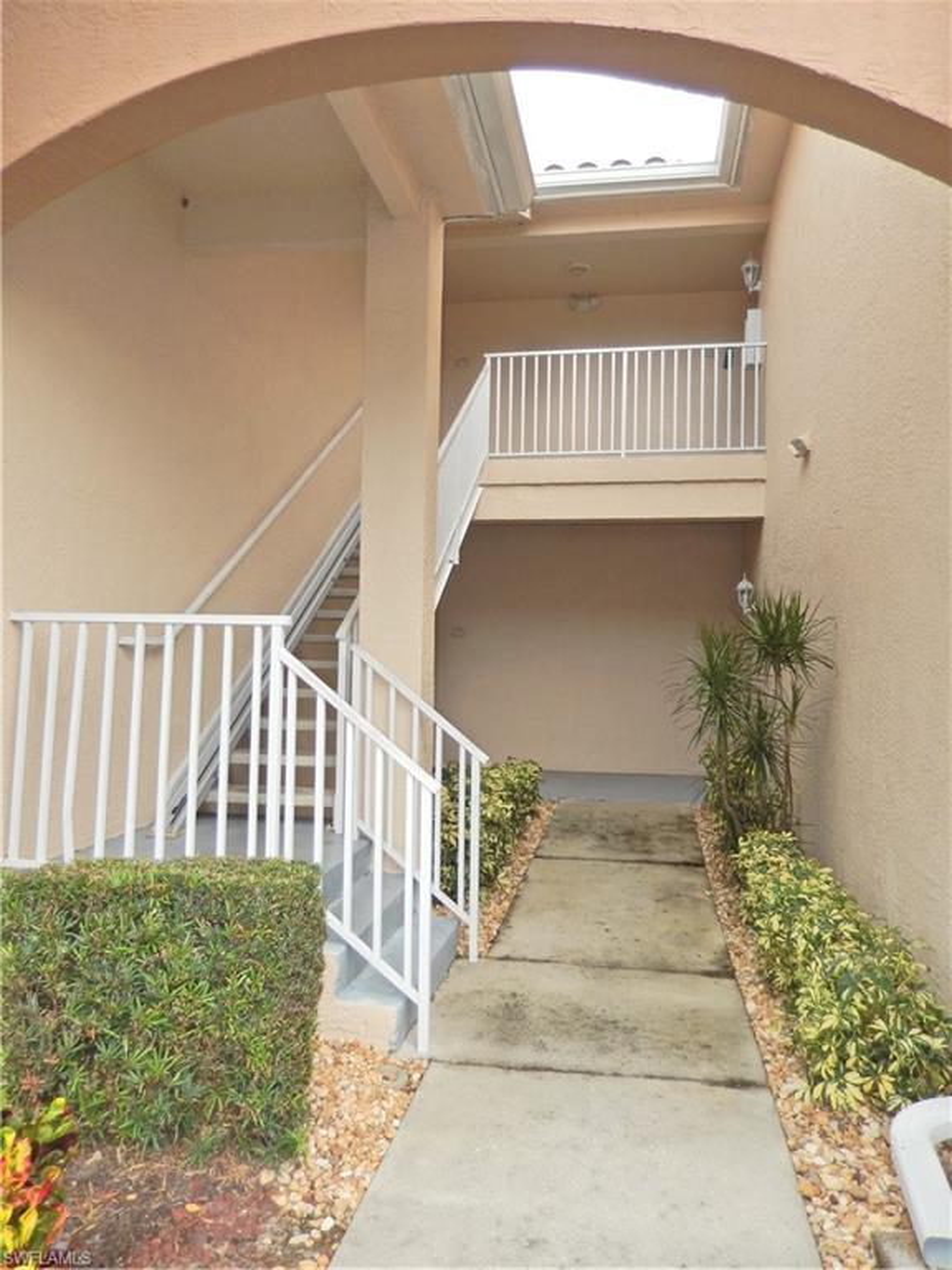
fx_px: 917
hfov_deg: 54.9
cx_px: 476
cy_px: 635
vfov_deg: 69.4
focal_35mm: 25
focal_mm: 4.5
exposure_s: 1/400
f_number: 3.4
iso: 125
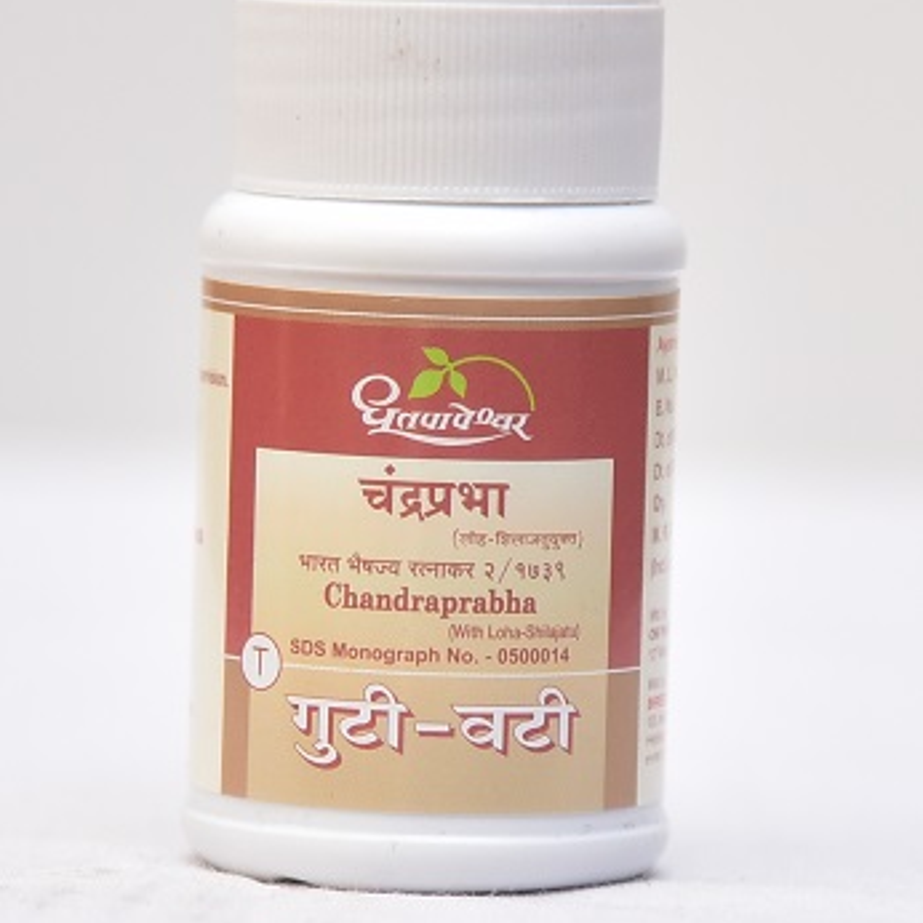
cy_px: 502
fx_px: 4284
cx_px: 464
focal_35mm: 142
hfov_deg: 12.3
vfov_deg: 12.3
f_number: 4
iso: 1600
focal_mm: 110
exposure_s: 1/160
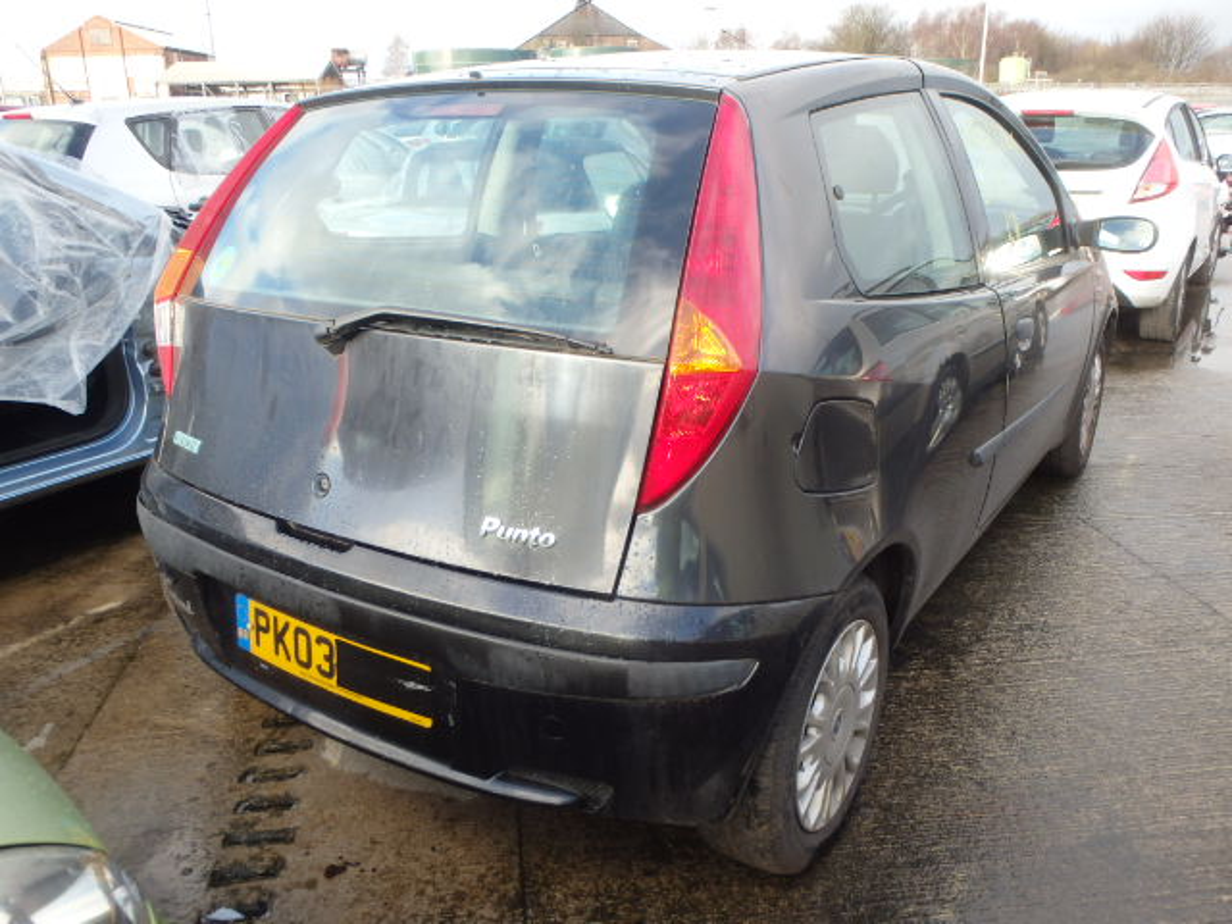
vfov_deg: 49.7
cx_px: 616
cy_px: 462
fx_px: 997
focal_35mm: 28
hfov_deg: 63.4
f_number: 3.9
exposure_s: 1/100
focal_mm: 5
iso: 125
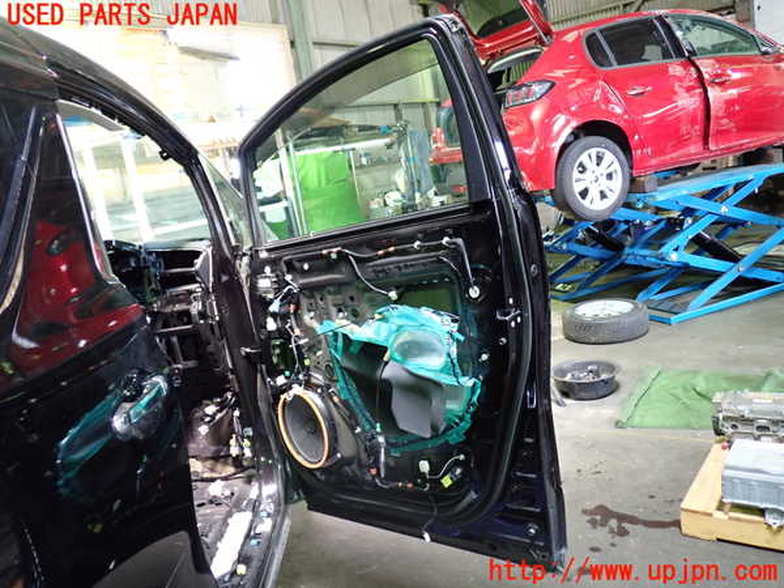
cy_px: 294
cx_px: 392
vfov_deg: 46.8
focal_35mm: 30
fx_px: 679
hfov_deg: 60.0
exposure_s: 1/30
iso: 320
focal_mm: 5.4
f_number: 2.3
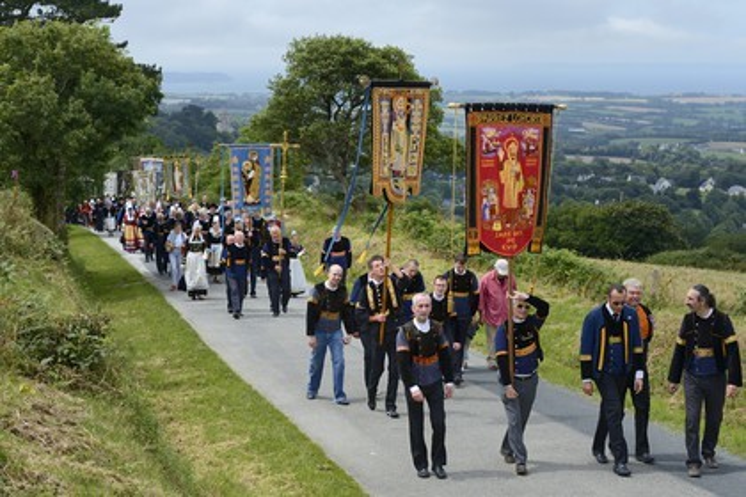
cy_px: 248
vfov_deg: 19.5
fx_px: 1450
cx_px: 373
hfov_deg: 28.8
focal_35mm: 70
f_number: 10
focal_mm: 70
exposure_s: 1/250
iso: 200
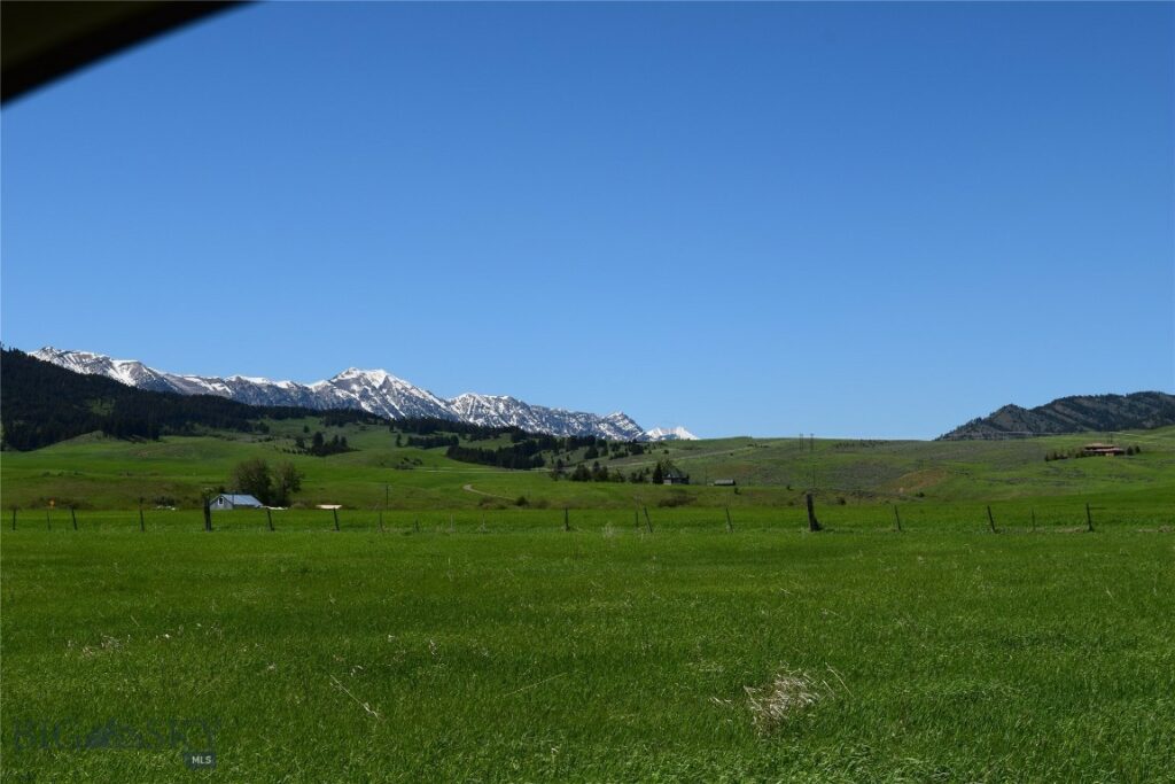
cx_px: 588
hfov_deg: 29.9
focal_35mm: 68
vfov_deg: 20.2
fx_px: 2203
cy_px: 392
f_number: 11
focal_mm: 45
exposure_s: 1/500
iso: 250
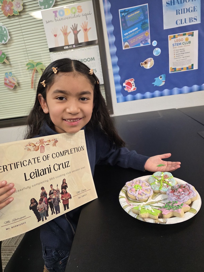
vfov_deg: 73.9
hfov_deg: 58.9
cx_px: 102
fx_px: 181
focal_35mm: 23
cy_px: 136
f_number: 1.7
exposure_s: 1/120
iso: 500
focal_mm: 6.3
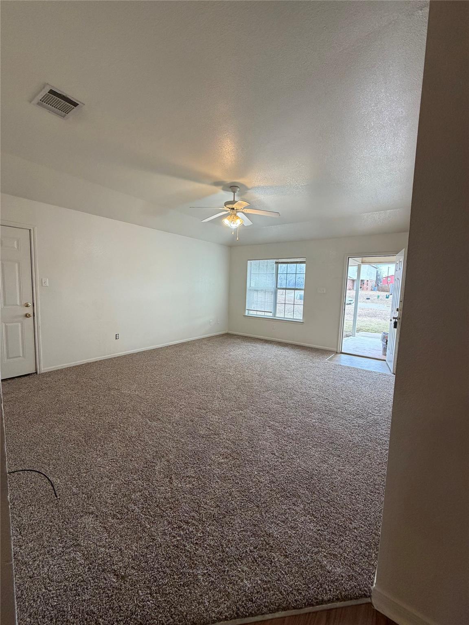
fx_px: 253
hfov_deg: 85.7
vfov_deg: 102.1
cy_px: 312
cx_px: 234
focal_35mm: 14
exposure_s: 1/120
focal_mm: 2.22
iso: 200
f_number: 2.2
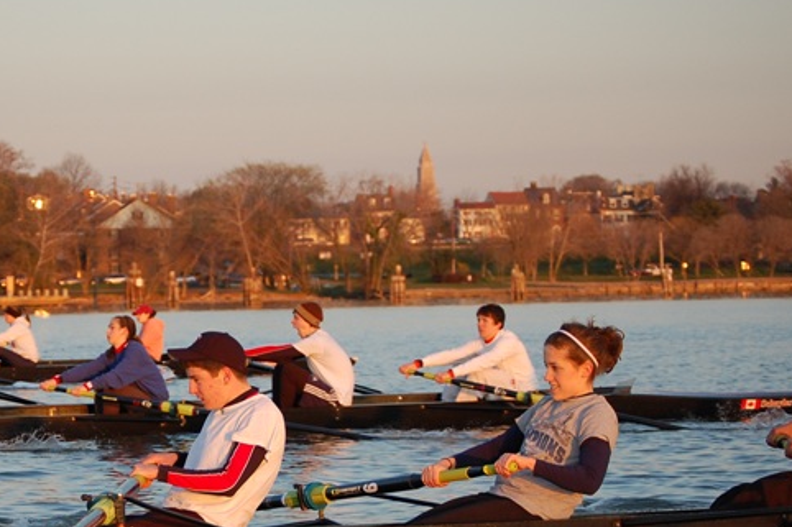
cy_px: 422
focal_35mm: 137
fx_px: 3009
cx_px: 182
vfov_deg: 10.0
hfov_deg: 14.9
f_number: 4
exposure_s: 1/500
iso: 400
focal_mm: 55
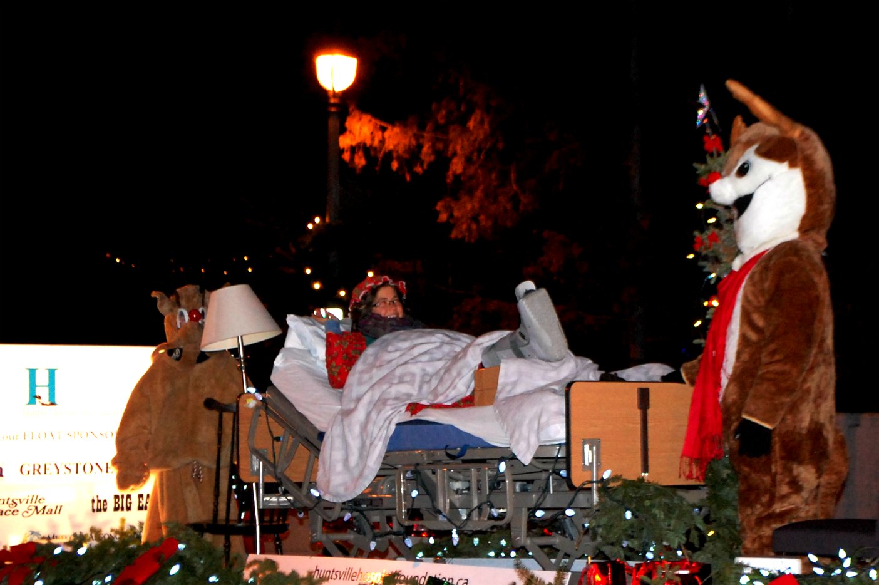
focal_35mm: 66
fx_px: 1610
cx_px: 440
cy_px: 292
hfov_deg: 30.5
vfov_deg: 20.6
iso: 1600
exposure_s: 1/60
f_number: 5.3
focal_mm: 44
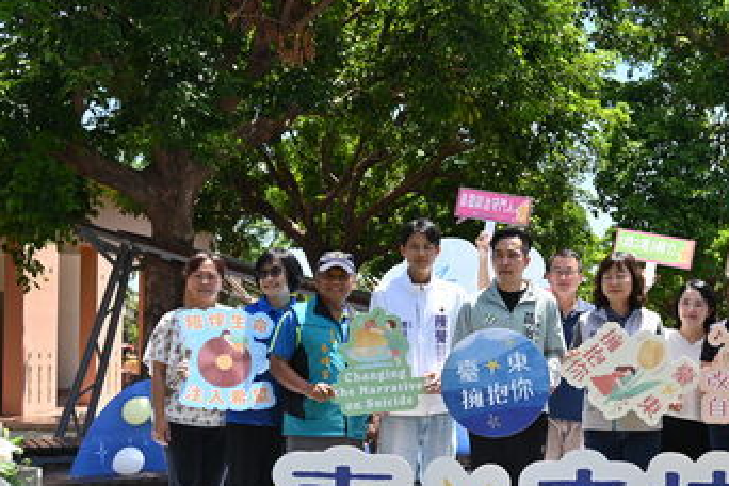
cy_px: 326
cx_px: 603
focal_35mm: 65
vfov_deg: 20.8
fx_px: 1316
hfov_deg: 30.1
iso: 110
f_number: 5.6
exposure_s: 1/250
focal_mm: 37
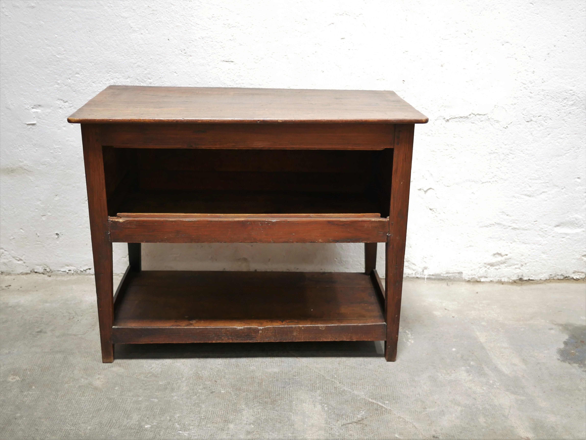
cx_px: 293
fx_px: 677
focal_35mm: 40
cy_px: 220
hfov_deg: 46.8
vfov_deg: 36.0
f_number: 1.7
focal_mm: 20
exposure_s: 1/60
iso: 1000
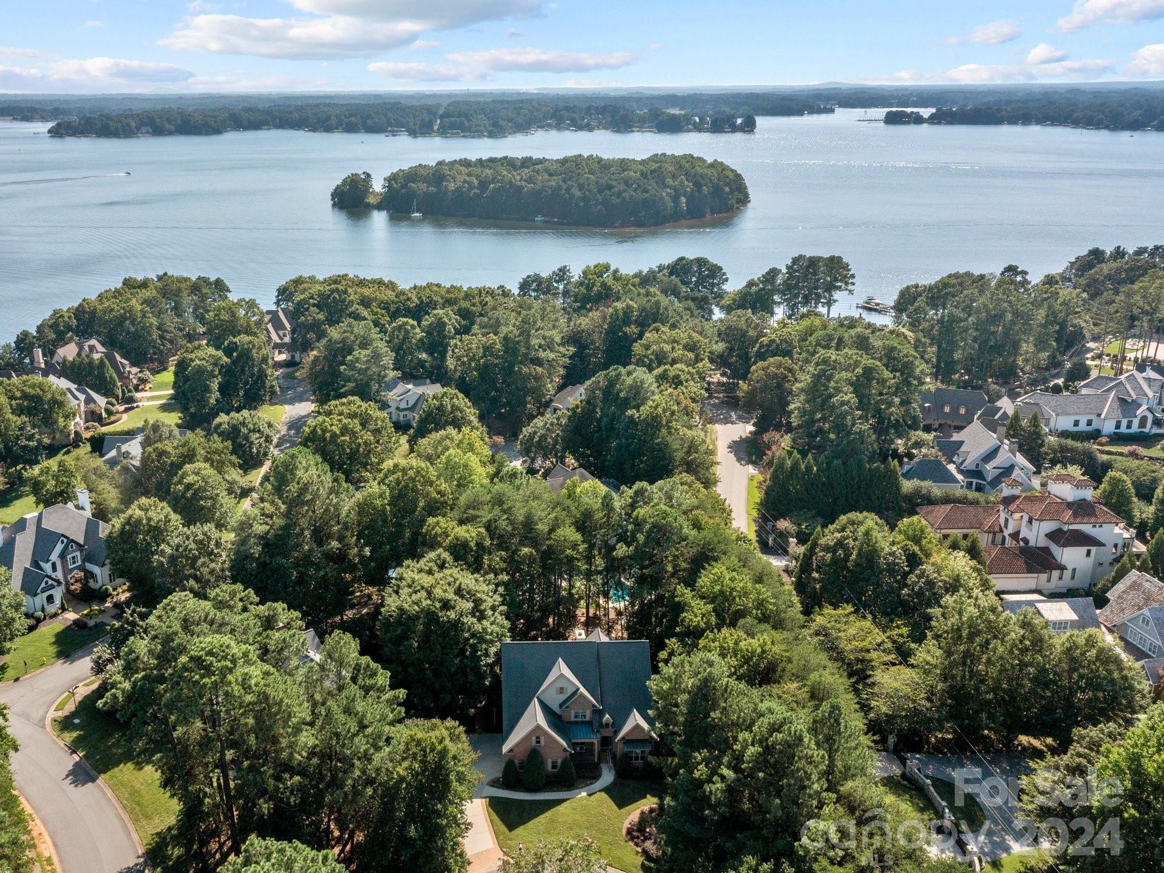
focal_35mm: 31
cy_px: 445
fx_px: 1043
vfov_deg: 45.4
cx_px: 500
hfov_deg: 58.1
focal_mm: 10.26
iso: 100
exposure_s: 1/640
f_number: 6.3
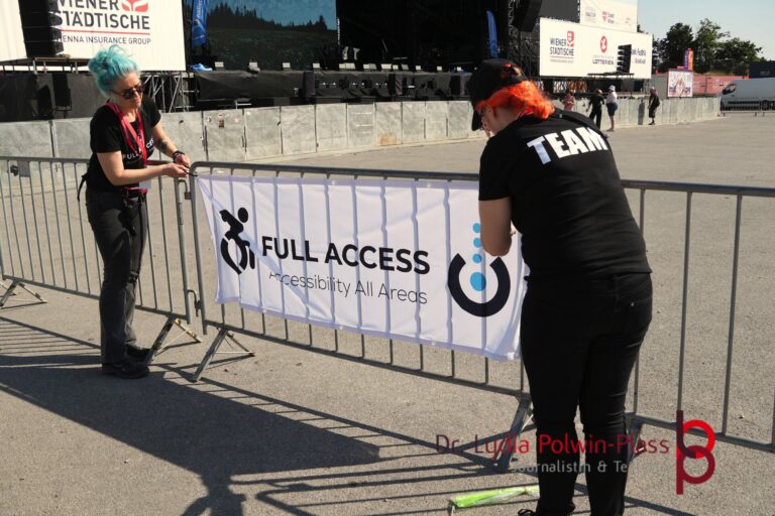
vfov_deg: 38.4
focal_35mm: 34
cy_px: 258
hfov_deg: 55.1
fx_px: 743
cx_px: 388
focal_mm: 23
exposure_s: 1/250
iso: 100
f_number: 8
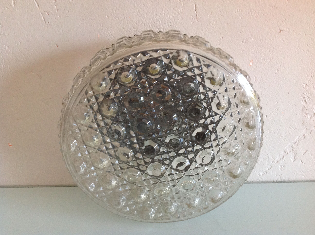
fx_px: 318
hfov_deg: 52.7
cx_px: 158
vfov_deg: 40.6
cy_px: 118
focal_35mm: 35
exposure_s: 1/17
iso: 160
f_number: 2.4
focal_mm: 4.28
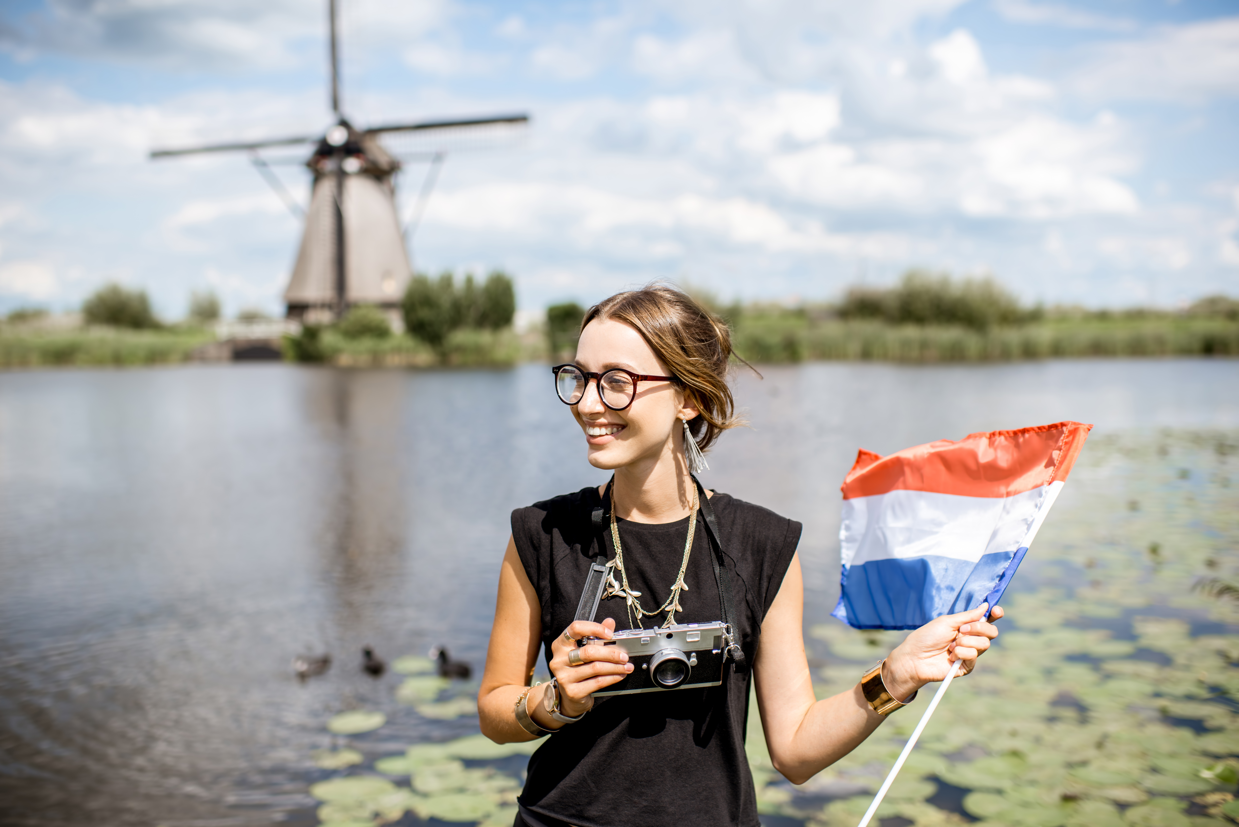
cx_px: 620
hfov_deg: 54.4
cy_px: 414
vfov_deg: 37.9
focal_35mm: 35
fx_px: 1205
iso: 100
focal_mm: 35
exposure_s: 1/3200
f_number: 2.2
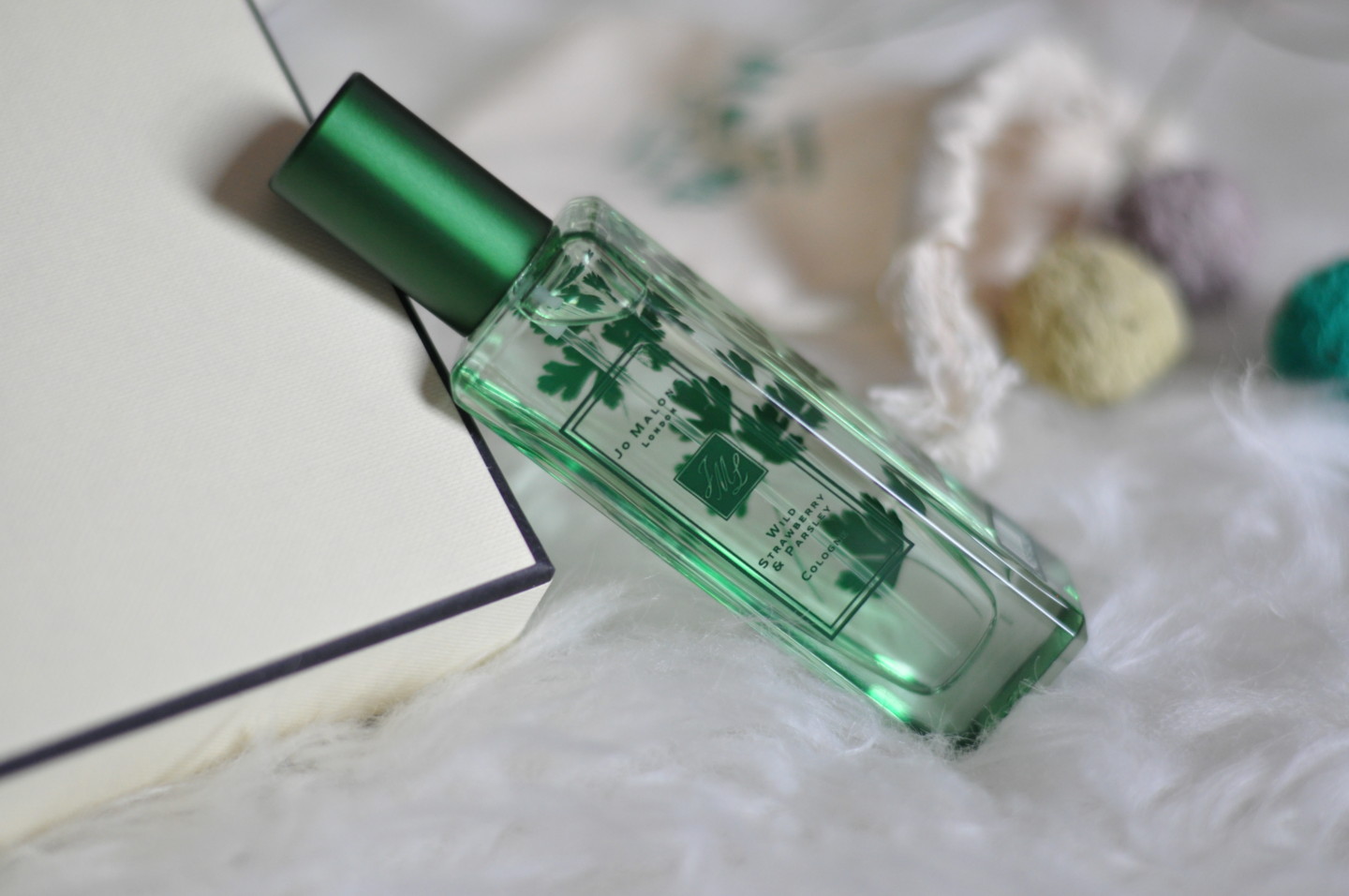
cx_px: 674
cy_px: 448
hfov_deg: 27.0
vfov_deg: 18.1
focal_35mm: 75
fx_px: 2807
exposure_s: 1/500
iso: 800
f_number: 2.2
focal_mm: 50
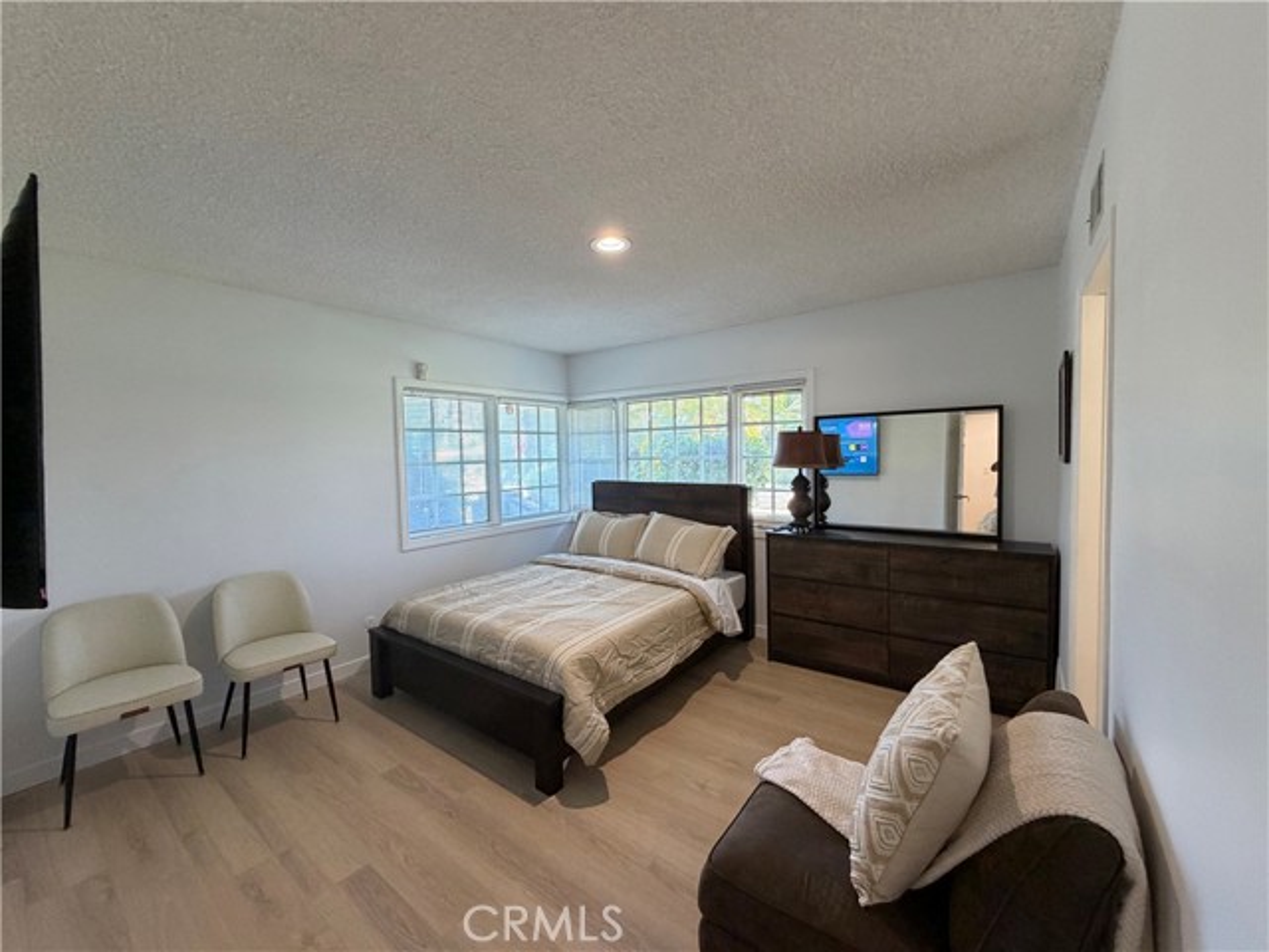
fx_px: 513
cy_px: 476
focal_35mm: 14
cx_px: 634
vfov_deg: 85.7
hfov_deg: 102.1
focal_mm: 2.22
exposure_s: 1/60
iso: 200
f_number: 2.2
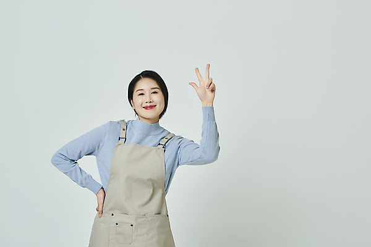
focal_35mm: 70
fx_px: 721
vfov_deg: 19.5
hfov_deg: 28.8
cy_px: 124
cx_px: 186
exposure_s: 1/125
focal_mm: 70
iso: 100
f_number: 11
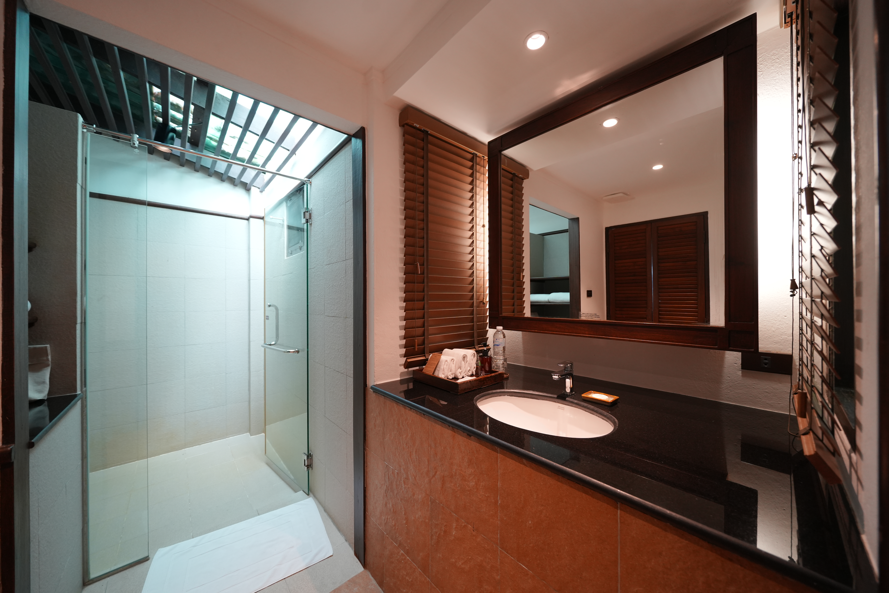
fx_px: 296
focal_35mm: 12
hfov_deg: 112.6
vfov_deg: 90.0
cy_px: 296
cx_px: 444
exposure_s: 1/40
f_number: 4
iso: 1000
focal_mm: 12
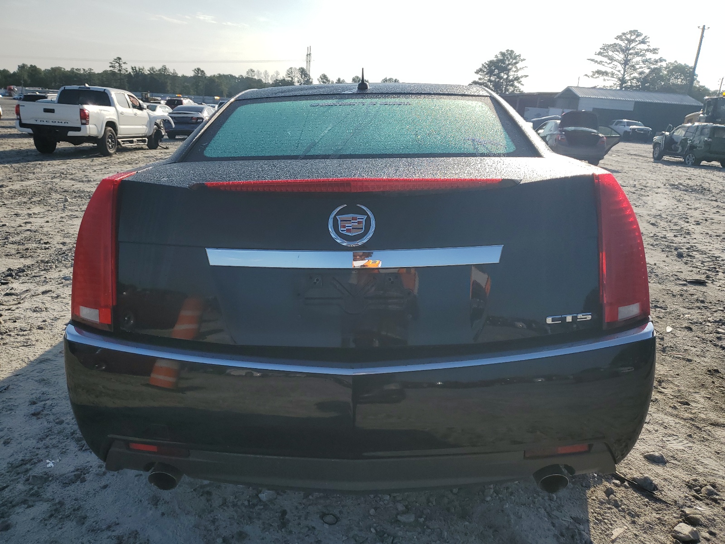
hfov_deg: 67.3
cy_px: 272
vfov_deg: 53.1
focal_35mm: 26
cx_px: 362
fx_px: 545
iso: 50
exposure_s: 1/5000
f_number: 1.5
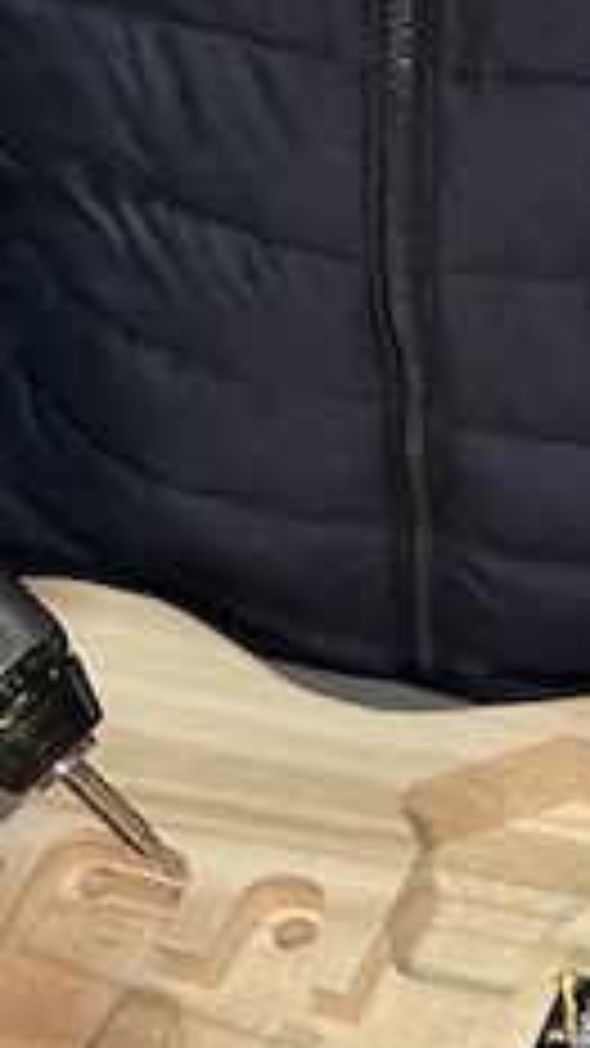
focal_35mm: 86
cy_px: 1048
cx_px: 721
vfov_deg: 23.7
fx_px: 2393
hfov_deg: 13.6
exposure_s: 1/60
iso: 320
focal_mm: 2.71
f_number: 2.2
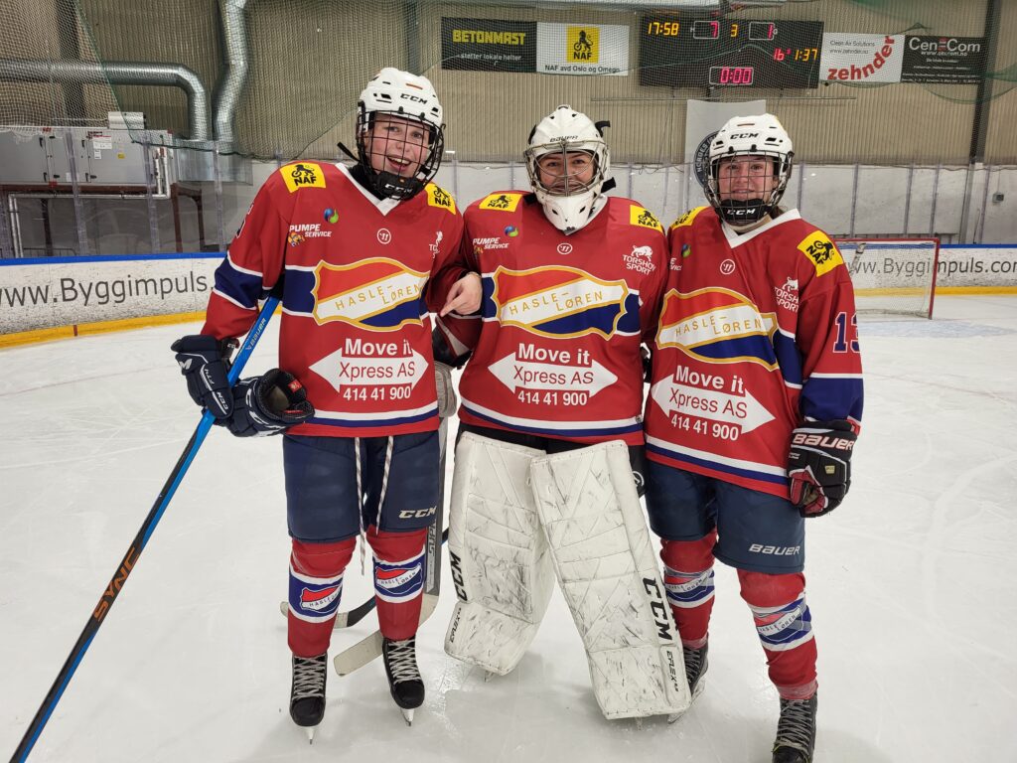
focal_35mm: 26
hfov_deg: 67.3
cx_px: 508
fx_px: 764
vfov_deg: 53.1
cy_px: 382
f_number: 1.8
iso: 80
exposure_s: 1/100
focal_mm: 5.4
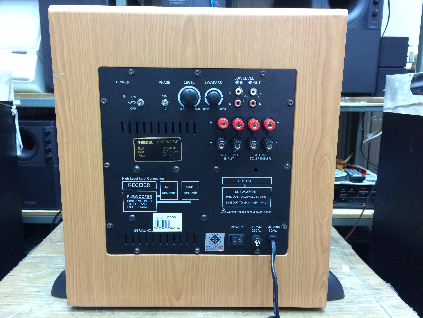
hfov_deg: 61.7
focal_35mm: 29
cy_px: 159
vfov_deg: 48.2
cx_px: 212
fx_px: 354
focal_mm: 4.15
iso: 250
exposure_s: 1/25
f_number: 2.2
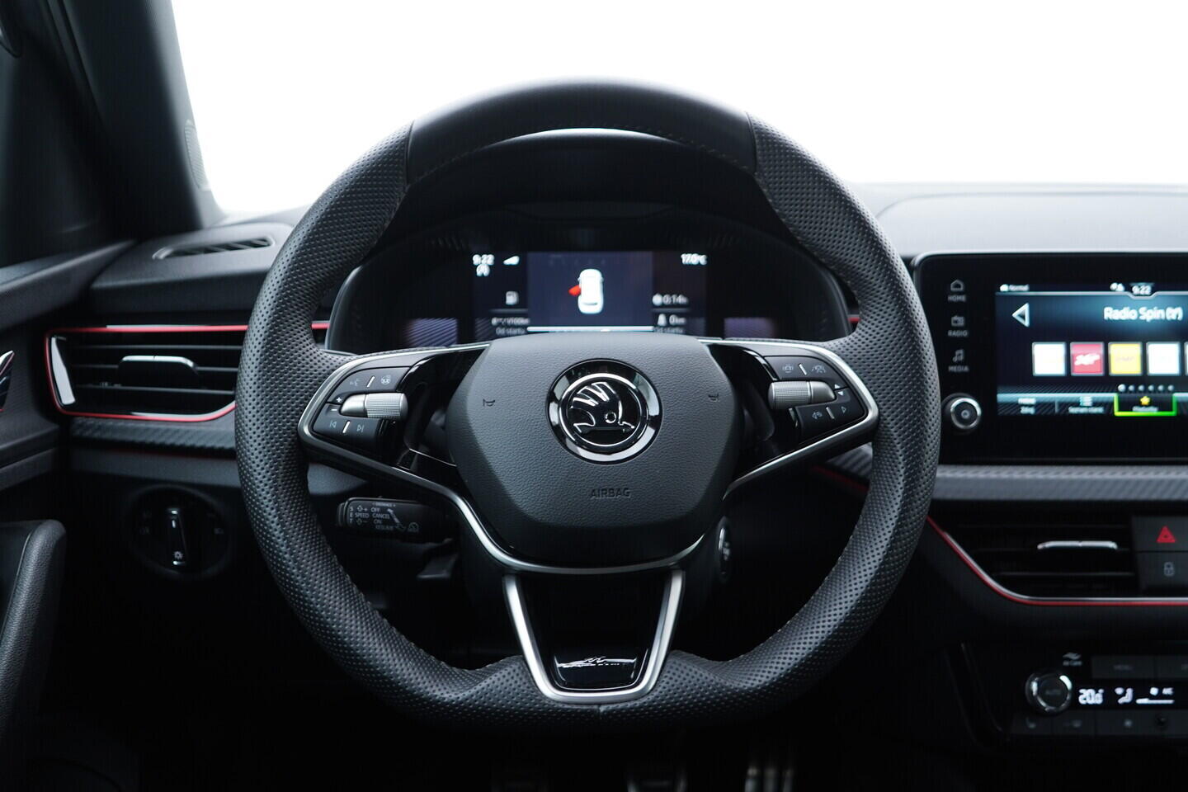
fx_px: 1188
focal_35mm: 36
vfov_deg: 36.9
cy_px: 396
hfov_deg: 53.1
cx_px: 594
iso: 250
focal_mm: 24
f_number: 2.8
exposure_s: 1/40
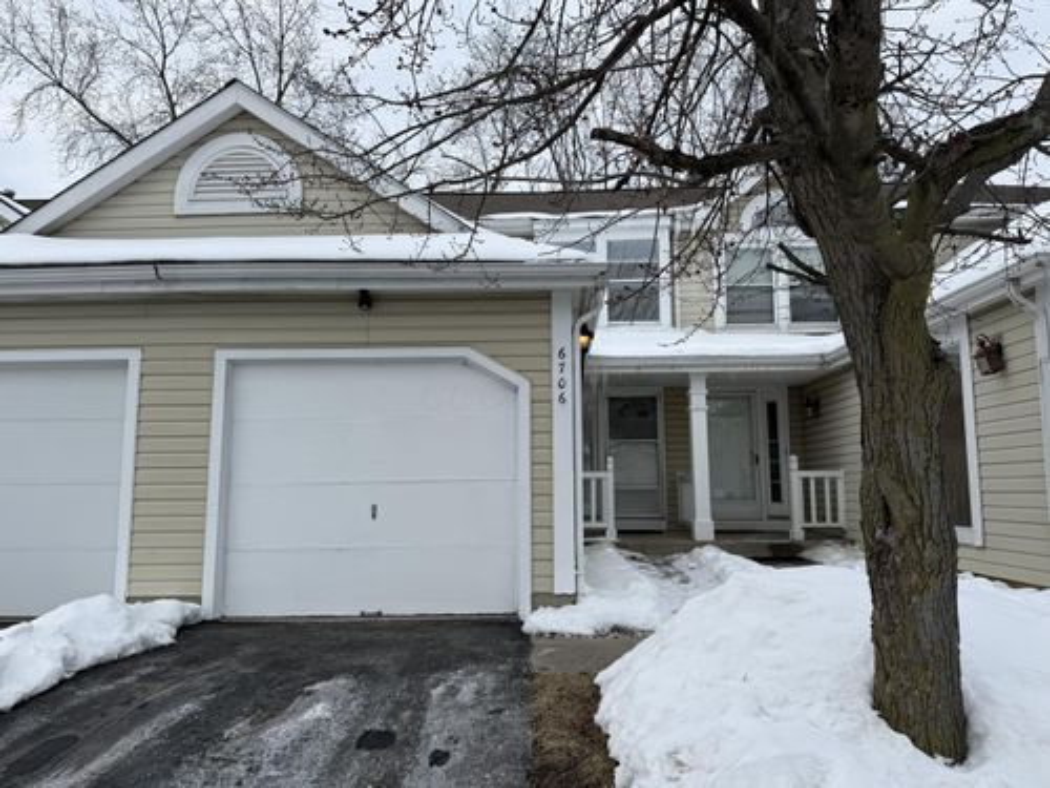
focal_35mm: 24
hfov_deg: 71.6
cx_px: 525
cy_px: 394
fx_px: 728
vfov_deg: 56.8
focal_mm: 6.76
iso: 80
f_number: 1.78
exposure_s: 1/2053
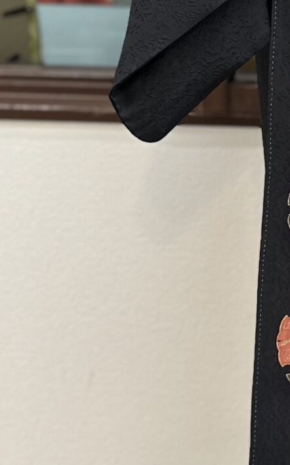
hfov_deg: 13.5
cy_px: -11
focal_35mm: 92
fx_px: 1164
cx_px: 409
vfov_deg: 21.7
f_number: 1.78
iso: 200
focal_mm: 6.86
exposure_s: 1/60
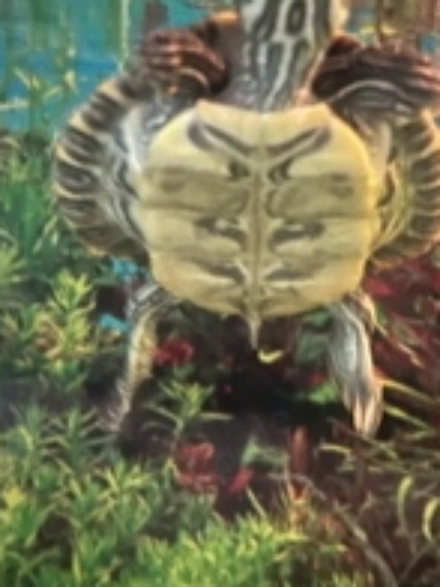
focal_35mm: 53
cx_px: 269
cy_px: 273
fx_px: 898
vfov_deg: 36.2
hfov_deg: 27.4
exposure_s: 1/10
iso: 640
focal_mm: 5.7
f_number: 1.5
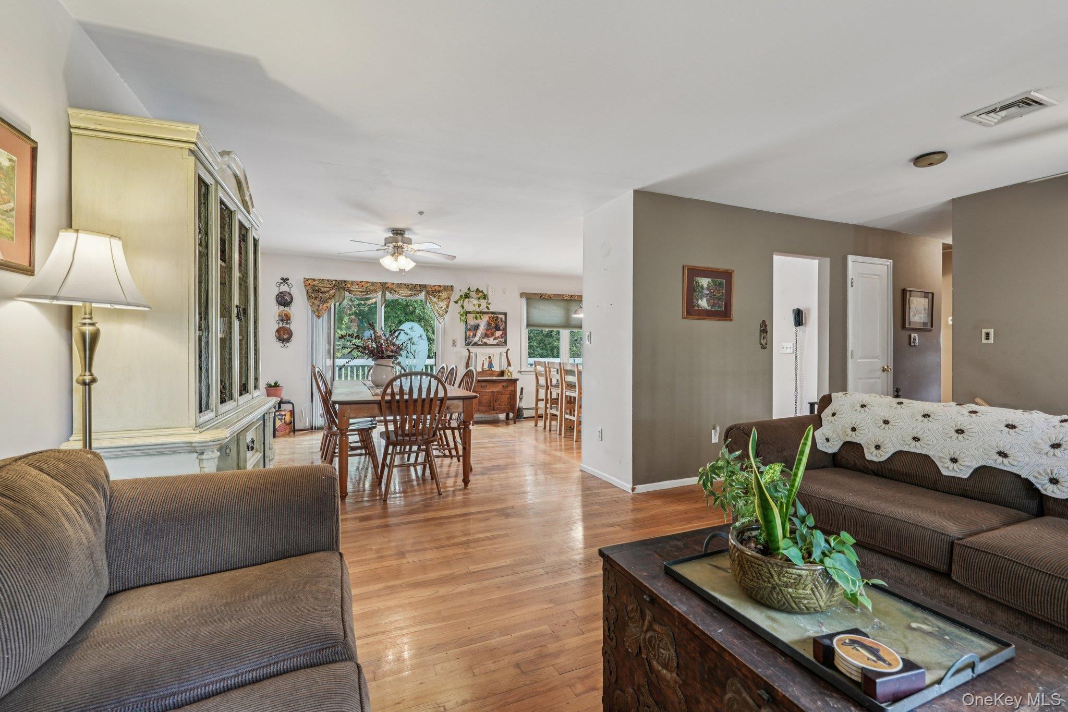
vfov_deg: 73.7
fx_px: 475
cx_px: 534
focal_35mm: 16
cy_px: 356
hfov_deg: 96.7
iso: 400
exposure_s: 1/6
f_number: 9
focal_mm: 16
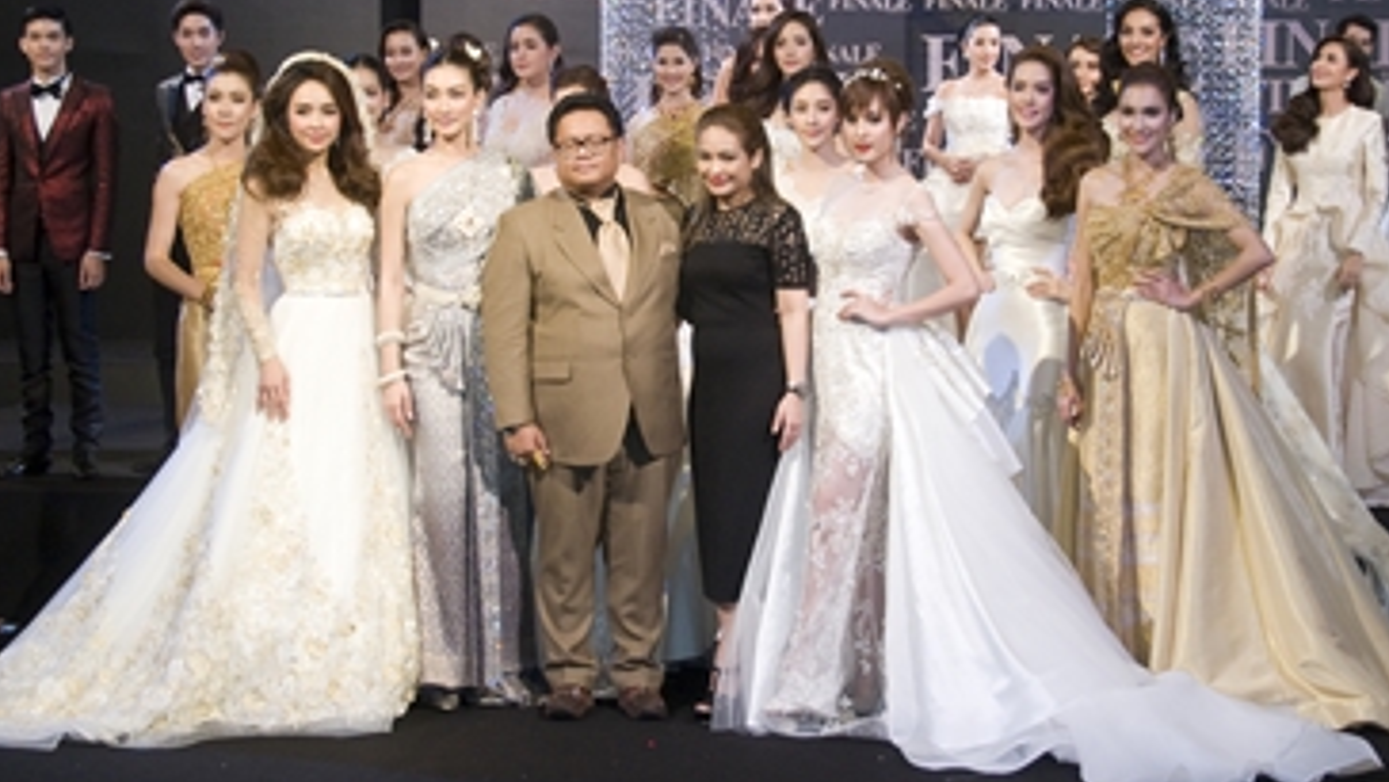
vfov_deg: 13.7
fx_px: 3242
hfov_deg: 24.2
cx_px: 771
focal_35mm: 88
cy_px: 227
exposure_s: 1/80
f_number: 5.6
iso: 640
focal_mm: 34
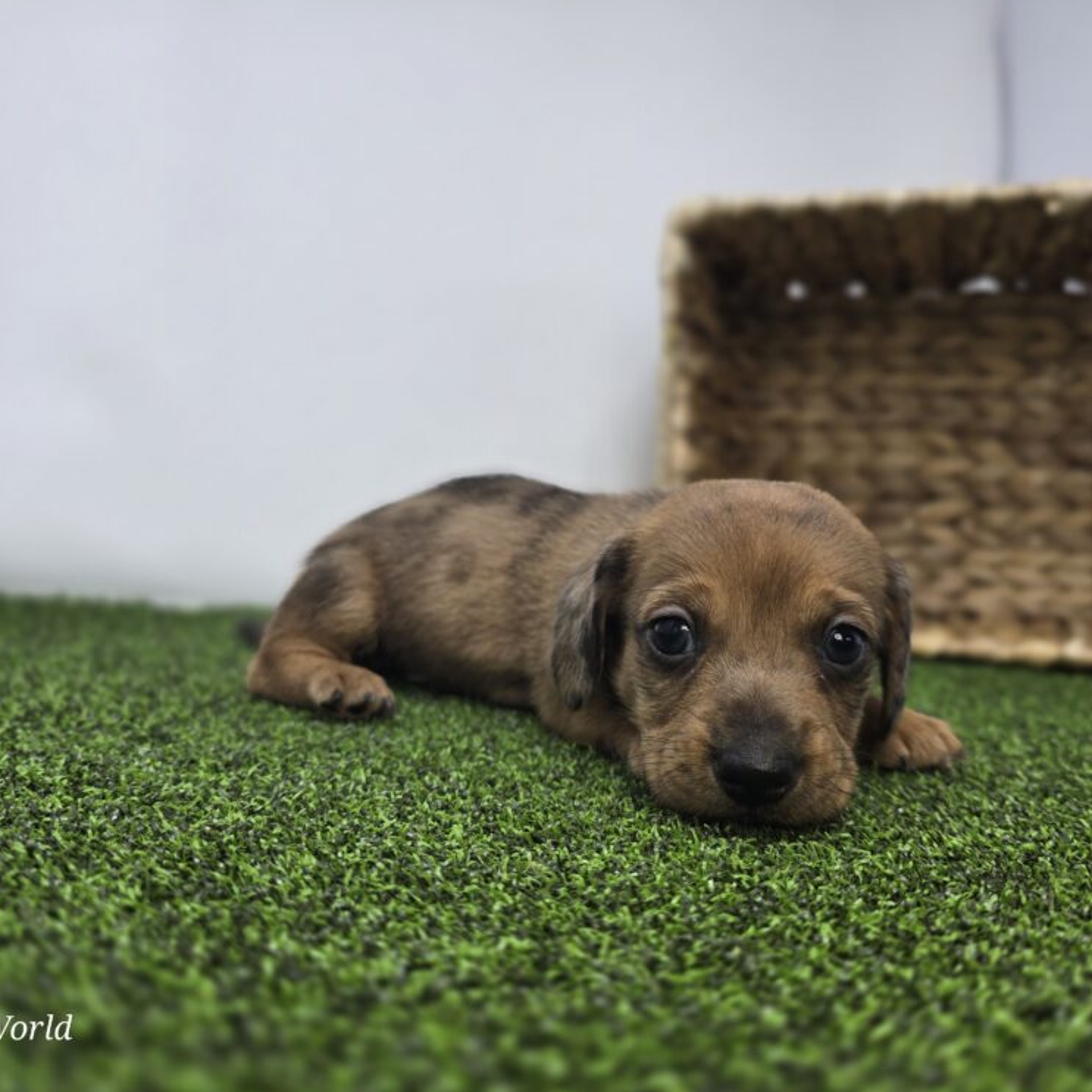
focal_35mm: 28
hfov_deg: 57.2
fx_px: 999
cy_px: 550
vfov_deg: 57.3
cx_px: 600
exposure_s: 1/120
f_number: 1.7
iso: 40
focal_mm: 6.3
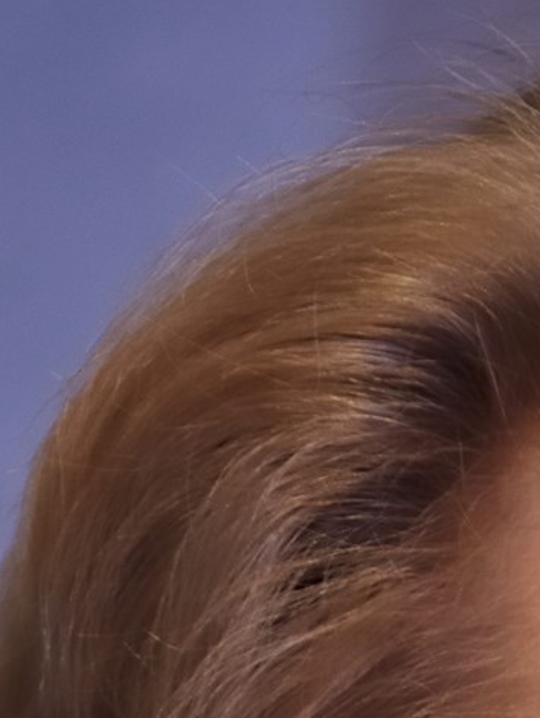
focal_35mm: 343
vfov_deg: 5.6
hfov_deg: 4.3
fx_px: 7125
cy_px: 1577
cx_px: 816
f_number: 3.2
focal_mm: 70
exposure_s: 1/30
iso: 800
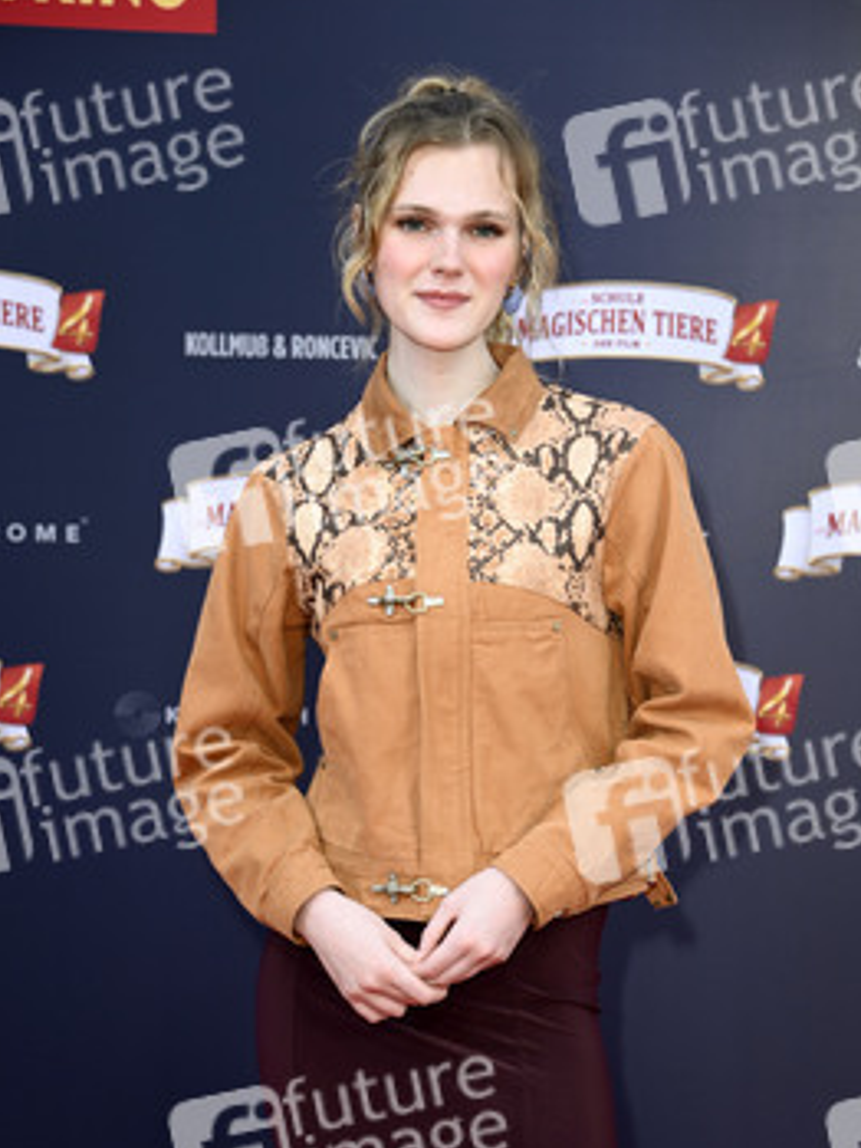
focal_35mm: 110
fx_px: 3646
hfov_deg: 13.5
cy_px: 641
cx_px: 434
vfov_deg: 17.9
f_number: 5.6
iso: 640
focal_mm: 100
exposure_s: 1/250
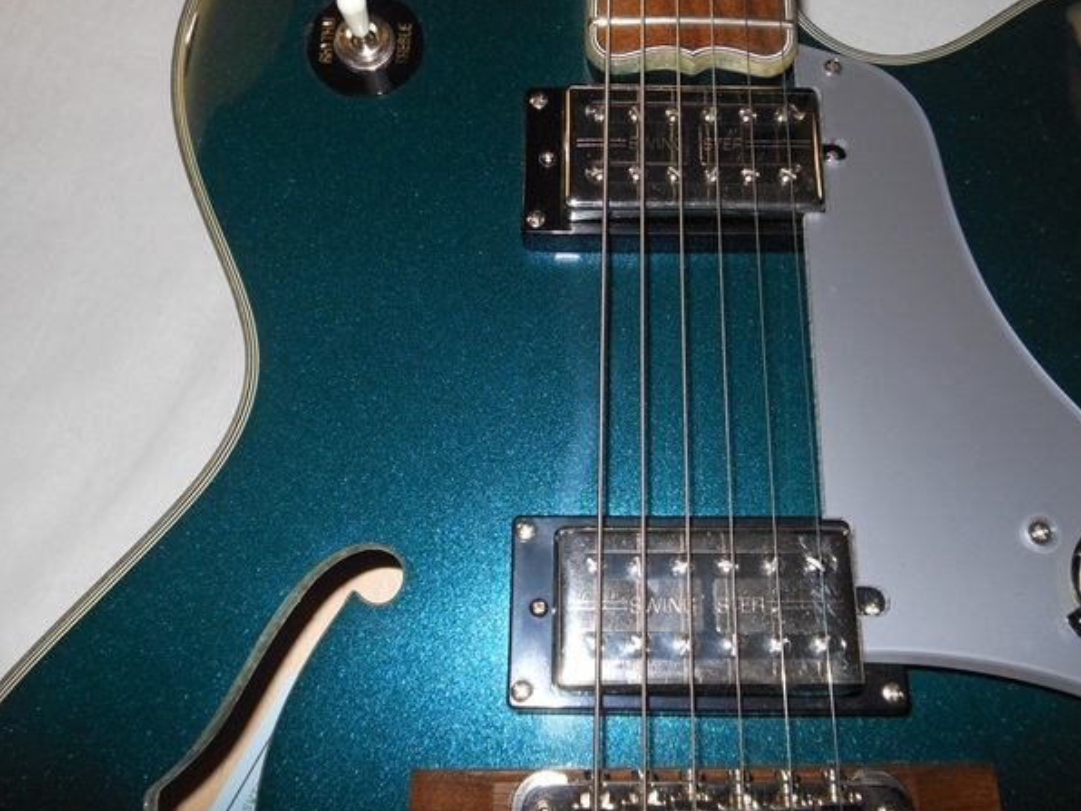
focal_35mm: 29
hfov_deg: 61.6
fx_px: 906
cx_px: 567
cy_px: 405
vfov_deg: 48.2
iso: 200
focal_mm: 4.5
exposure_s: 1/25
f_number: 10.2
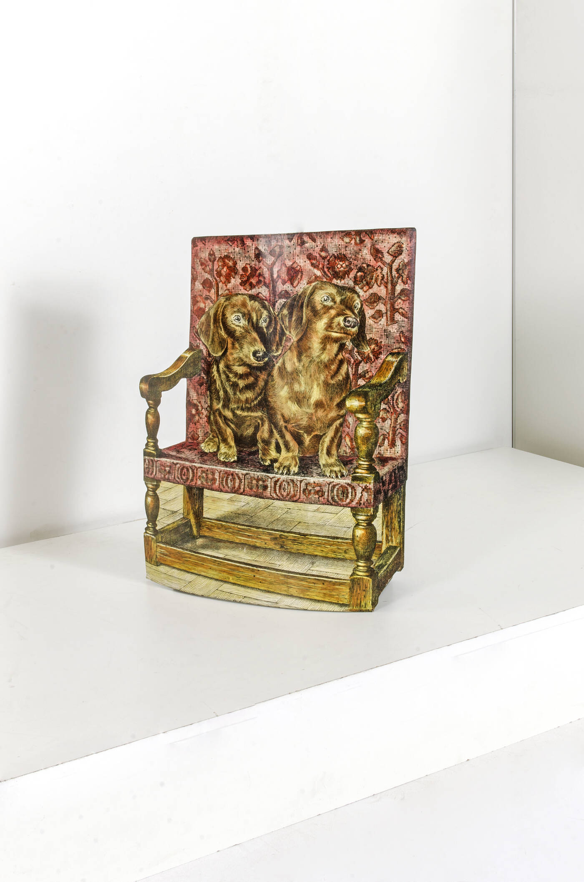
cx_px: 292
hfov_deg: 25.6
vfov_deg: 37.9
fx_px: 1283
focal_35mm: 52
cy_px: 441
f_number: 18
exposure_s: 1/160
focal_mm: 35
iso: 100
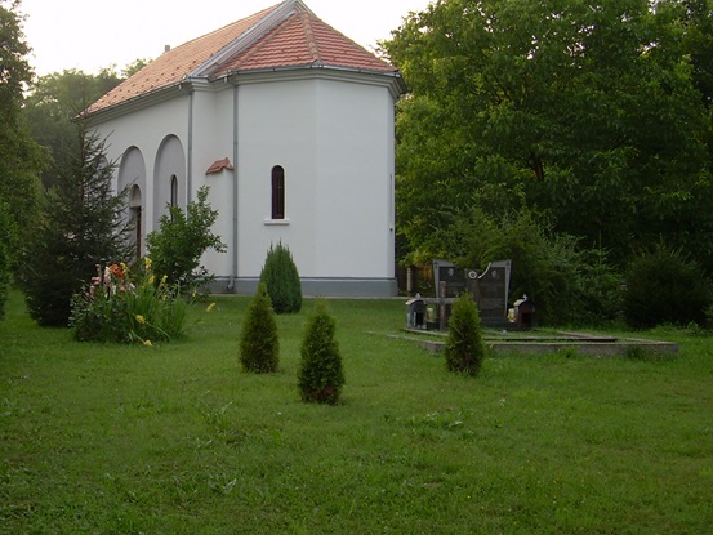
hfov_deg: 34.4
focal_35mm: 55
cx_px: 208
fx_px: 1133
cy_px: 186
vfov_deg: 26.4
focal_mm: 6.3
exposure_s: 1/250
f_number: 2.8
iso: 50
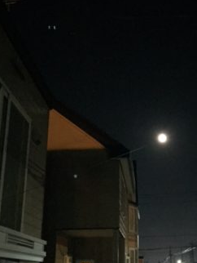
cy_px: 163
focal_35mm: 45
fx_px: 341
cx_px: 122
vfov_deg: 41.8
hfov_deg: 32.1
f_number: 2.2
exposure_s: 1/15
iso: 2000
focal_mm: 4.15
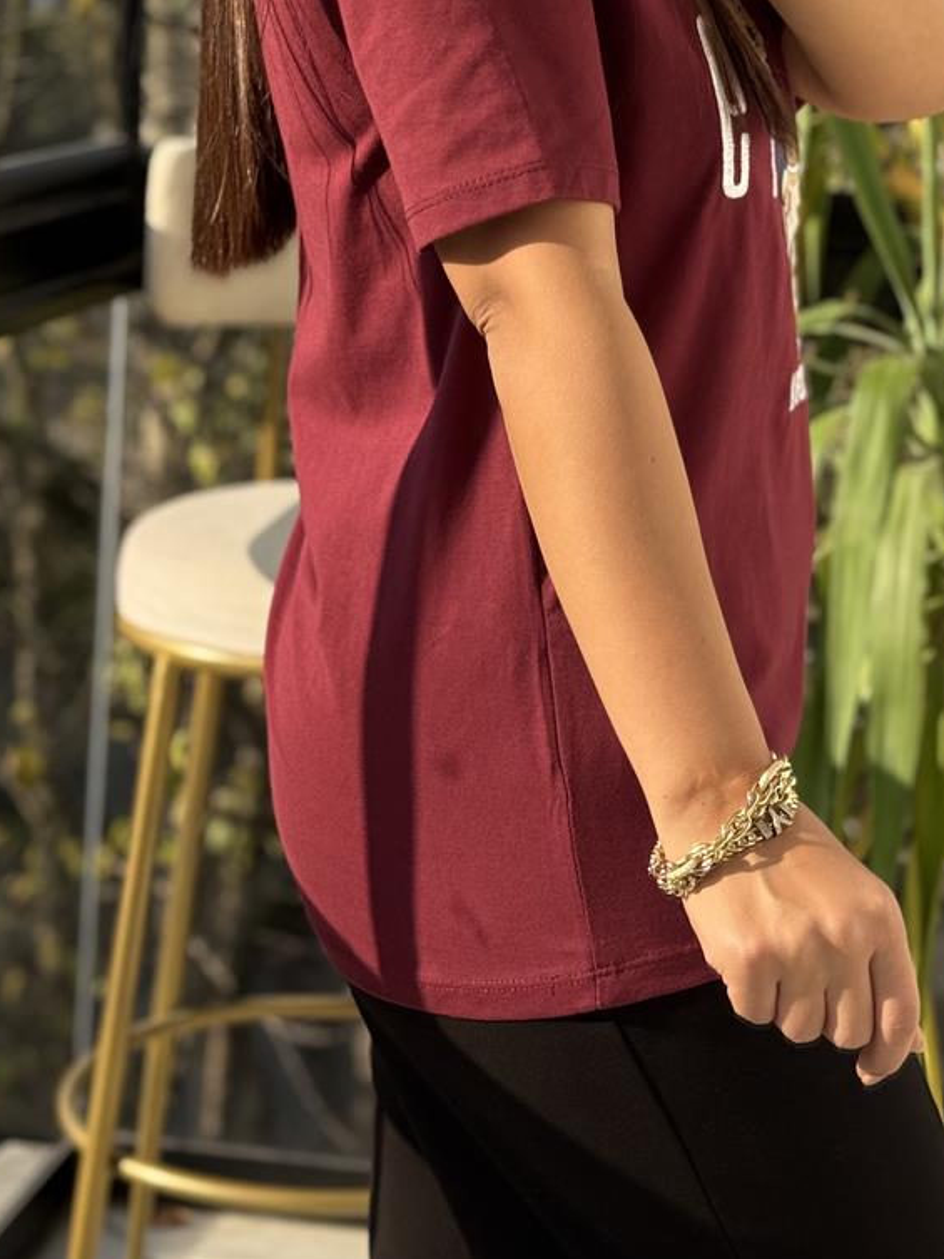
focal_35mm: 85
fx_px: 3090
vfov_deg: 22.6
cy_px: 203
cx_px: 655
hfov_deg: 17.3
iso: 80
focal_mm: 6.76
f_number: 1.78
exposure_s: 1/928
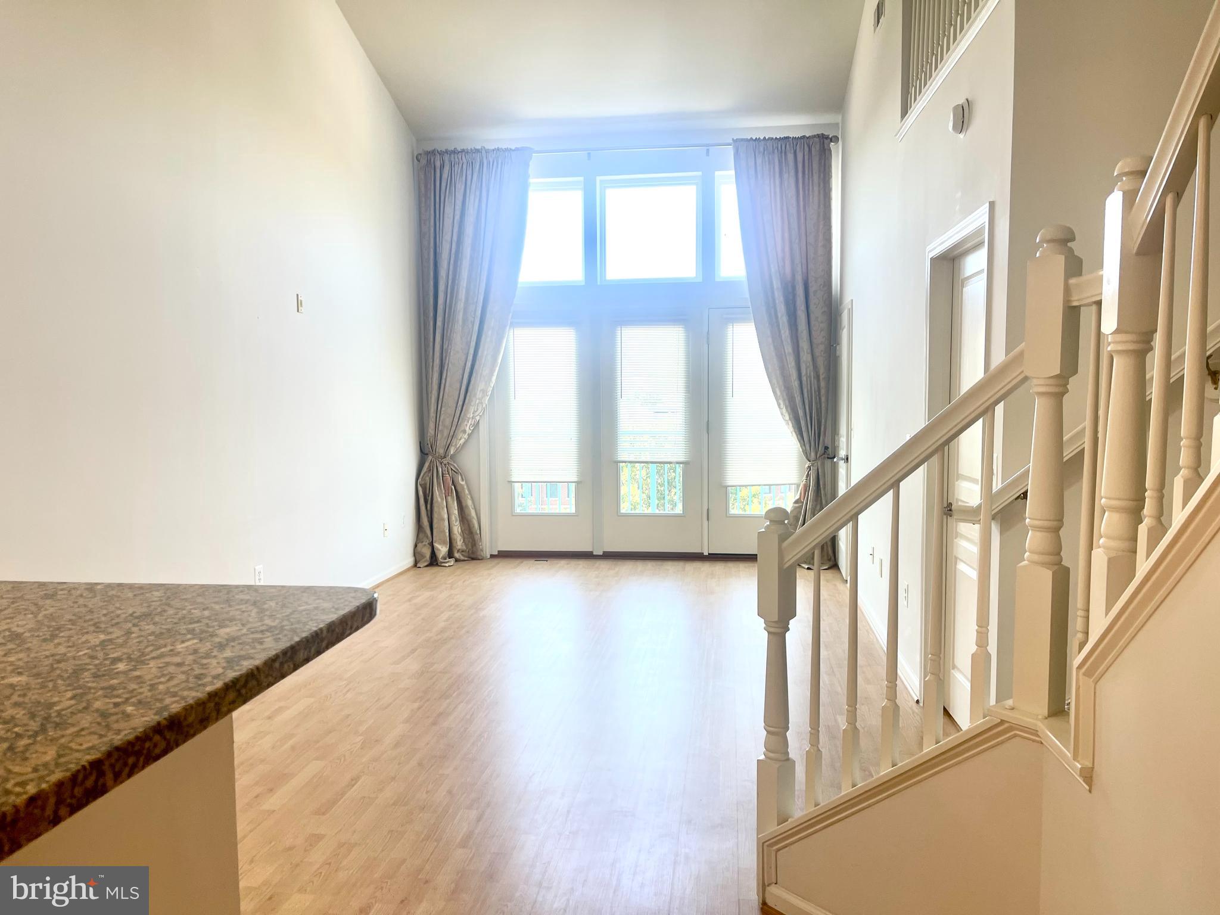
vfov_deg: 54.9
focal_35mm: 25
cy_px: 458
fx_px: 881
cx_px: 610
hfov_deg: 69.4
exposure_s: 1/120
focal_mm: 5.1
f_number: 1.6
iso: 40
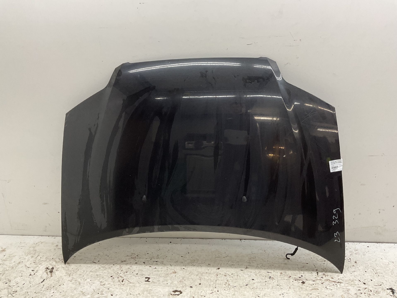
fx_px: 333
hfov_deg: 61.7
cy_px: 149
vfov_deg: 48.2
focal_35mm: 29
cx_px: 198
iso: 50
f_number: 1.8
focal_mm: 3
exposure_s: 1/100
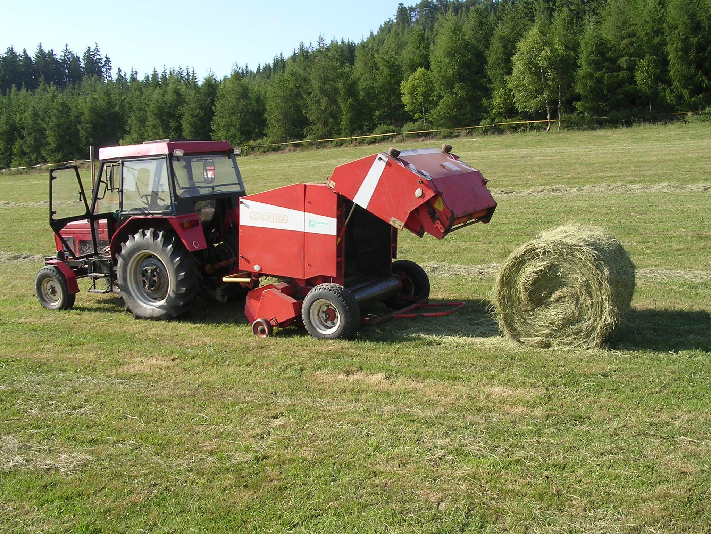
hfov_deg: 49.0
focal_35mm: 38
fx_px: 781
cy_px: 267
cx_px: 356
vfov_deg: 37.7
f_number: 5.6
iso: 100
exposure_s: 1/145
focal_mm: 5.8
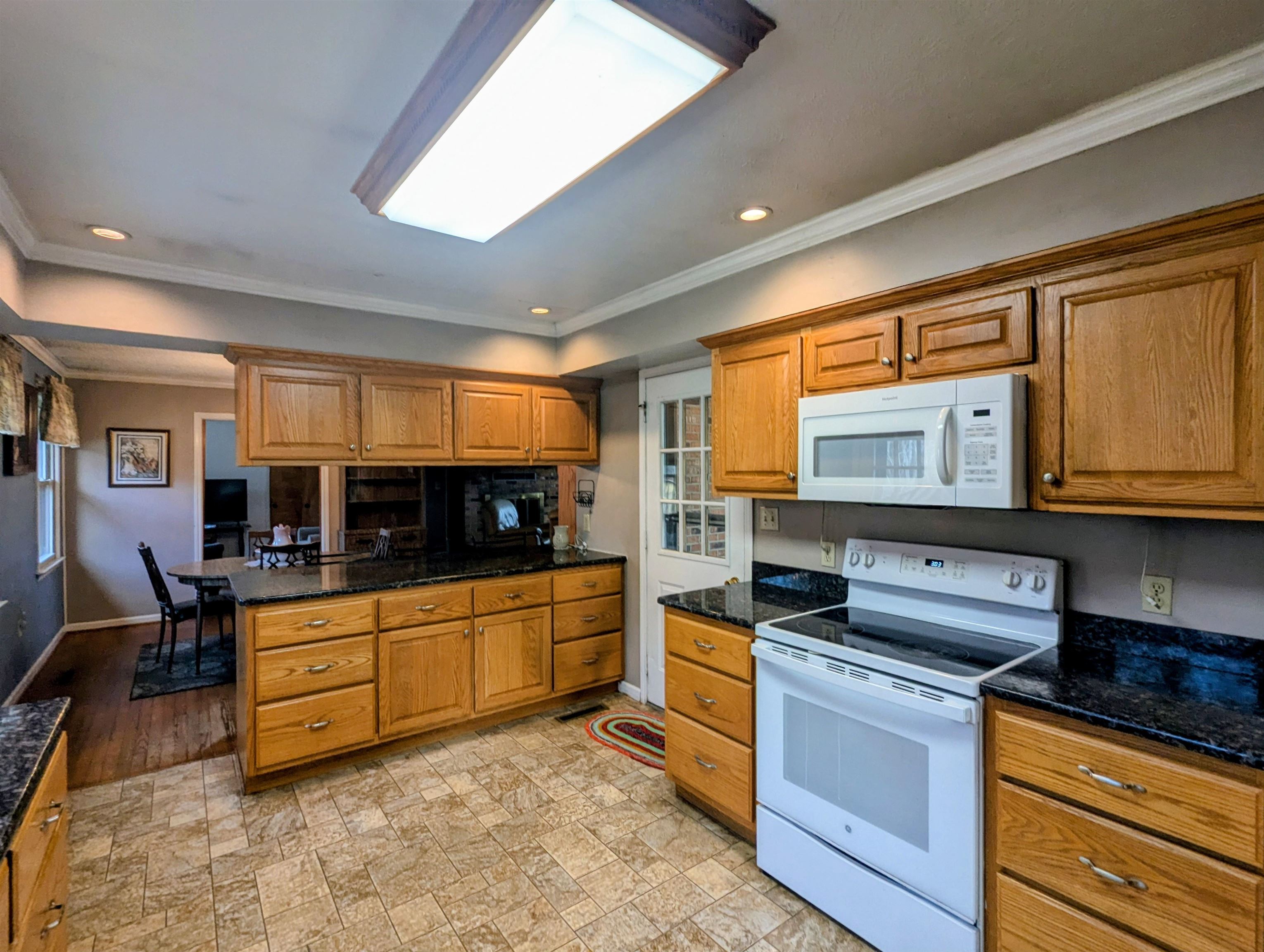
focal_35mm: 16
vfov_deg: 78.2
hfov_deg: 94.4
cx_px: 632
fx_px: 585
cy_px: 476
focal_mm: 2.35
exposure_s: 1/120
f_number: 2.2
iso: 64
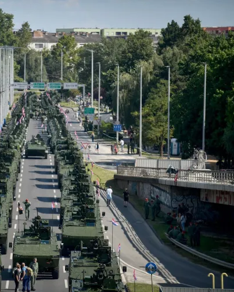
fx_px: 2451
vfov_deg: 6.8
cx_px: 42
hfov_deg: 5.5
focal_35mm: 283
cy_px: 146
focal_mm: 200
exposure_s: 1/2000
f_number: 2.8
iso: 100
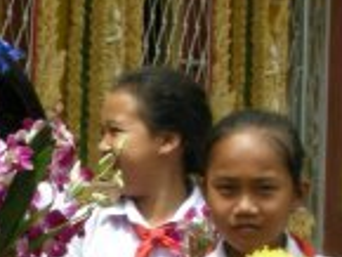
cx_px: -241
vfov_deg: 2.7
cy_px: 422
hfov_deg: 3.5
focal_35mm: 556
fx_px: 5498
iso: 64
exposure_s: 1/200
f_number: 5.3
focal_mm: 26.3
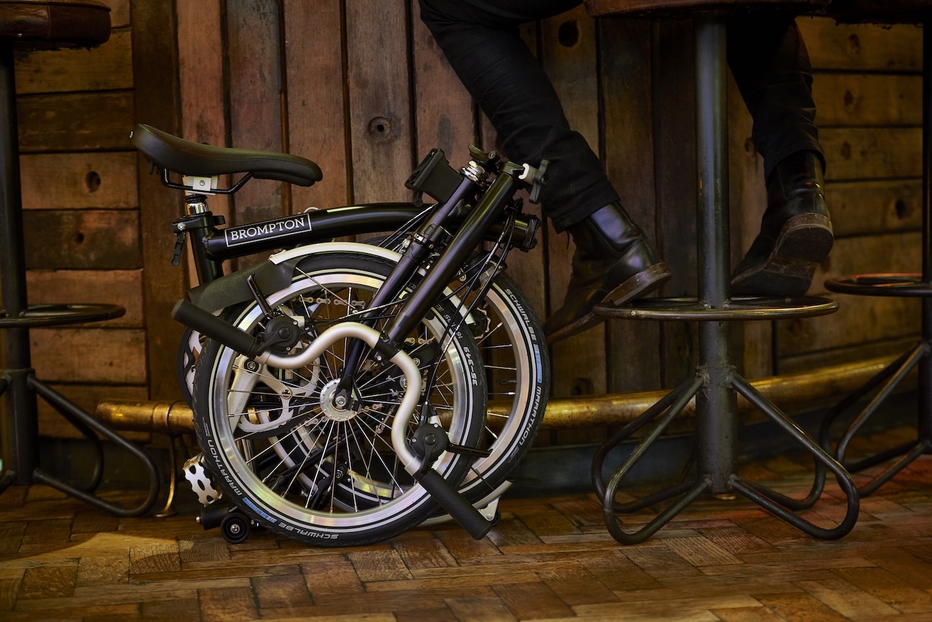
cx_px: 466
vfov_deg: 14.9
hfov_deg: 22.1
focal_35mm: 92
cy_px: 311
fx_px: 2382
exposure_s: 1/4
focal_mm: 92
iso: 800
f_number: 3.2
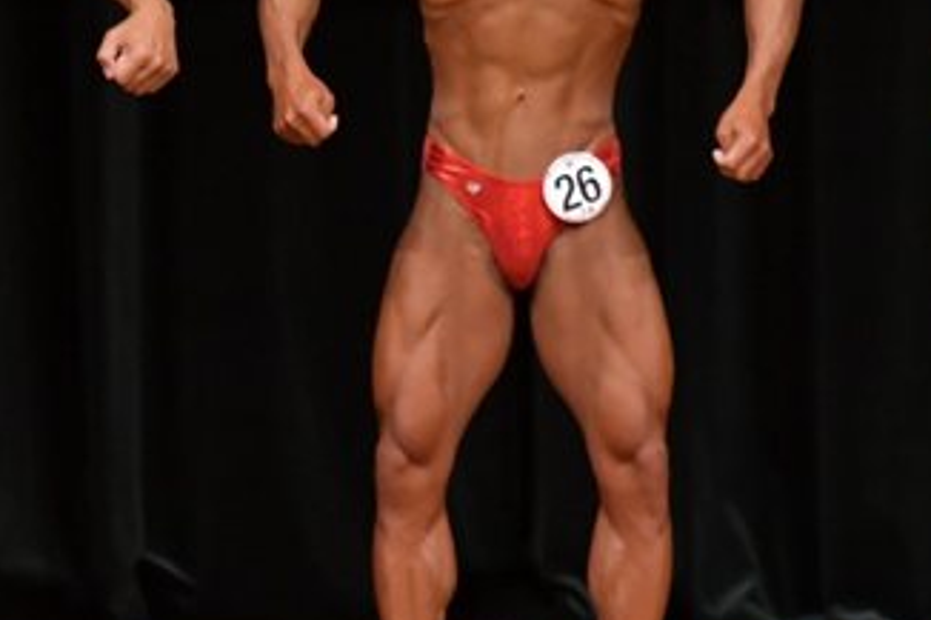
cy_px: 163
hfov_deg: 3.0
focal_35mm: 677
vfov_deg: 2.0
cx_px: 24
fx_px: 17498
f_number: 5.6
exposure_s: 1/400
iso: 5000
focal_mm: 190
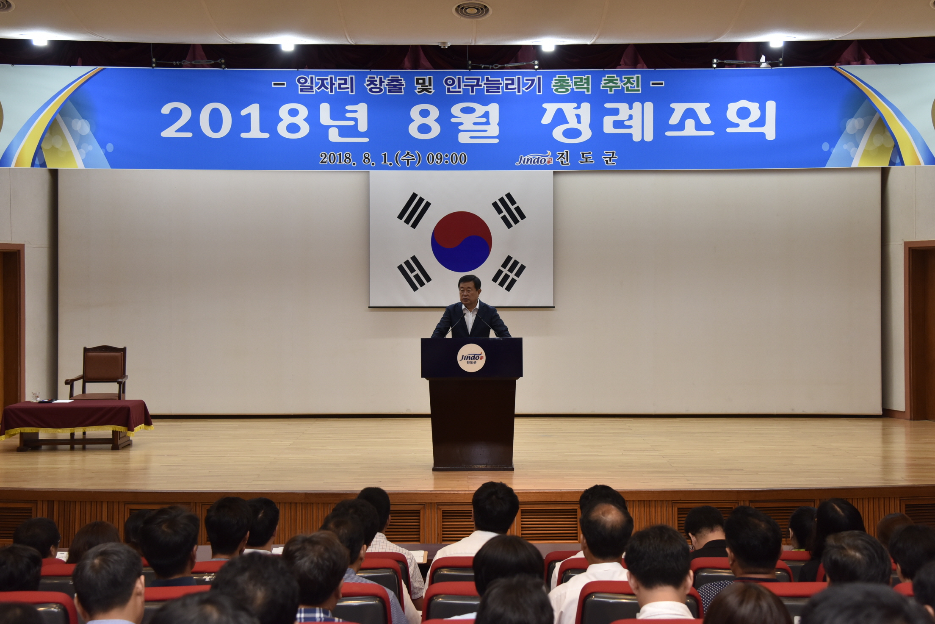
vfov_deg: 27.0
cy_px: 291
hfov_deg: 39.6
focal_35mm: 50
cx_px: 468
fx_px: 1299
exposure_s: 1/125
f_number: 4.5
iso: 800
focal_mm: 46
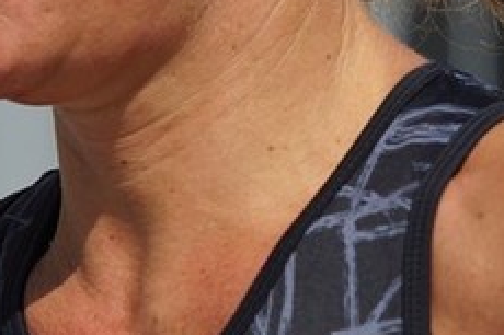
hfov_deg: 3.3
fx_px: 8771
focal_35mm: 627
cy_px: -117
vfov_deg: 2.2
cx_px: 427
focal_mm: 120
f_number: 4
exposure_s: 1/1600
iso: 100
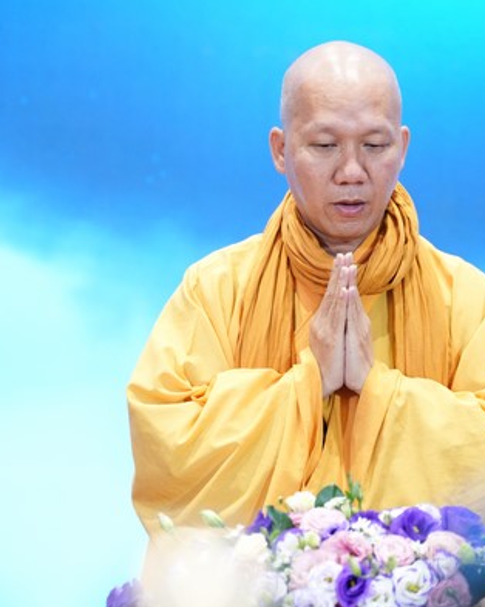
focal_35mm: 233
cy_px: 307
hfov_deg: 6.6
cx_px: 341
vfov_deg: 8.3
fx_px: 4184
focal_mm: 150
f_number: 4.5
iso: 3200
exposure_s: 1/80
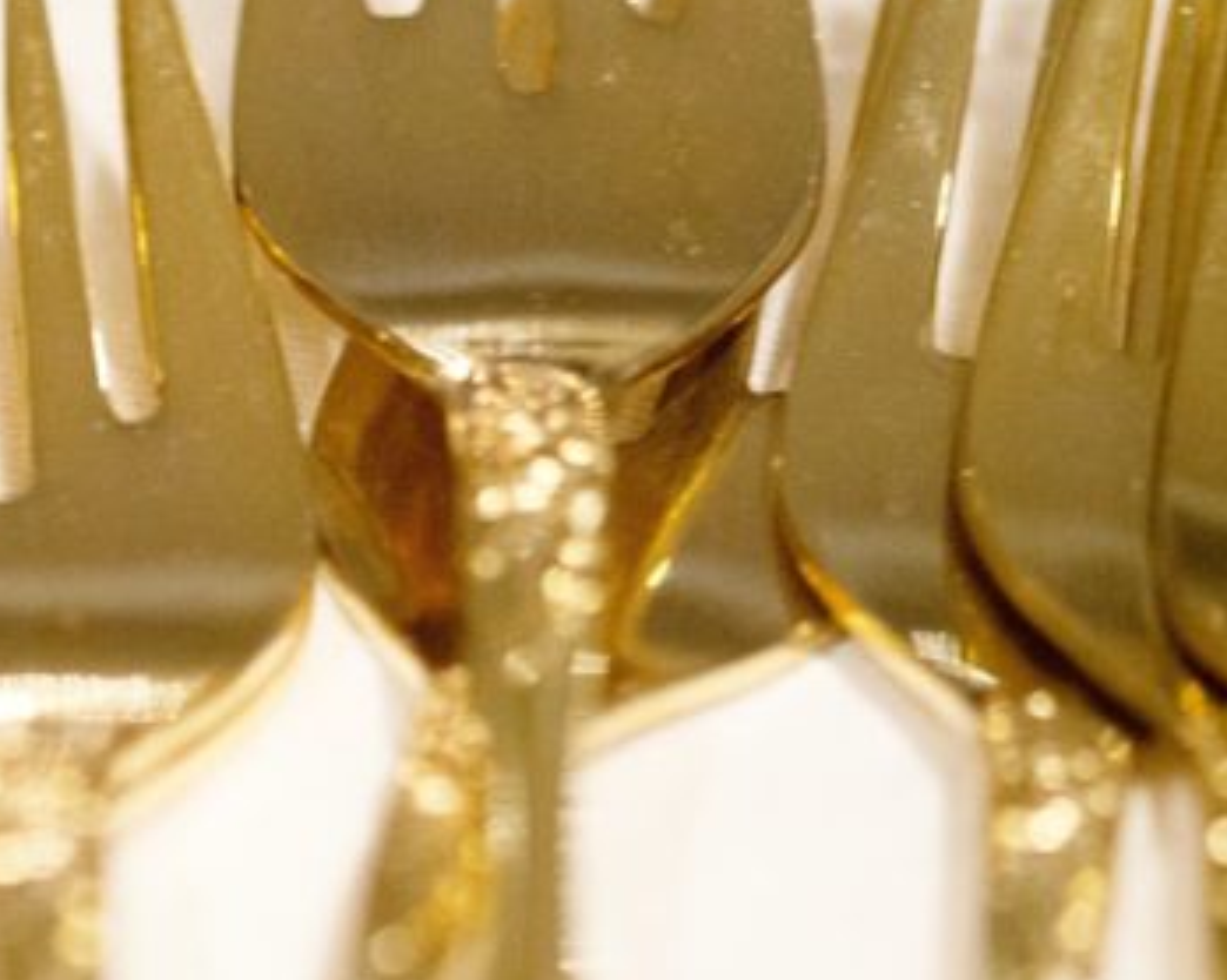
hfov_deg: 6.7
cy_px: 885
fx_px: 10525
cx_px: 146
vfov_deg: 5.3
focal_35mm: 290
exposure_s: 1/60
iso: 2000
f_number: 3
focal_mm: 105
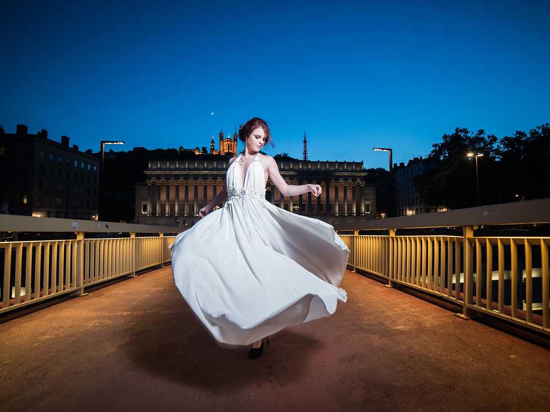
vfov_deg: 78.1
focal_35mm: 16
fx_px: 254
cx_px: 292
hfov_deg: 94.4
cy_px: 210
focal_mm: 14
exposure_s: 1/50
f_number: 4.5
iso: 1000
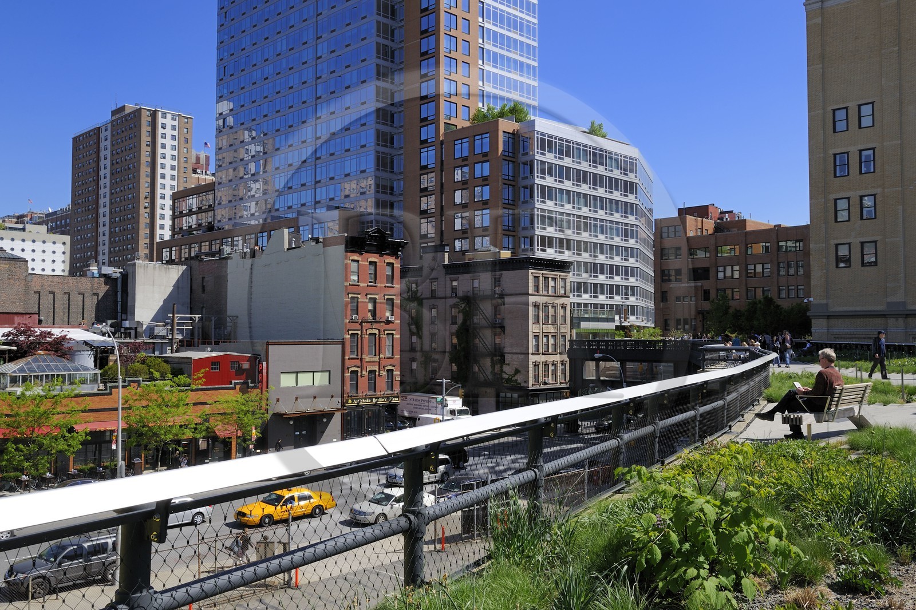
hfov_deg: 58.7
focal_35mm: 32
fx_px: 814
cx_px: 458
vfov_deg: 41.1
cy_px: 305
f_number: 11
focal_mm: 32
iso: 200
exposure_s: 1/200
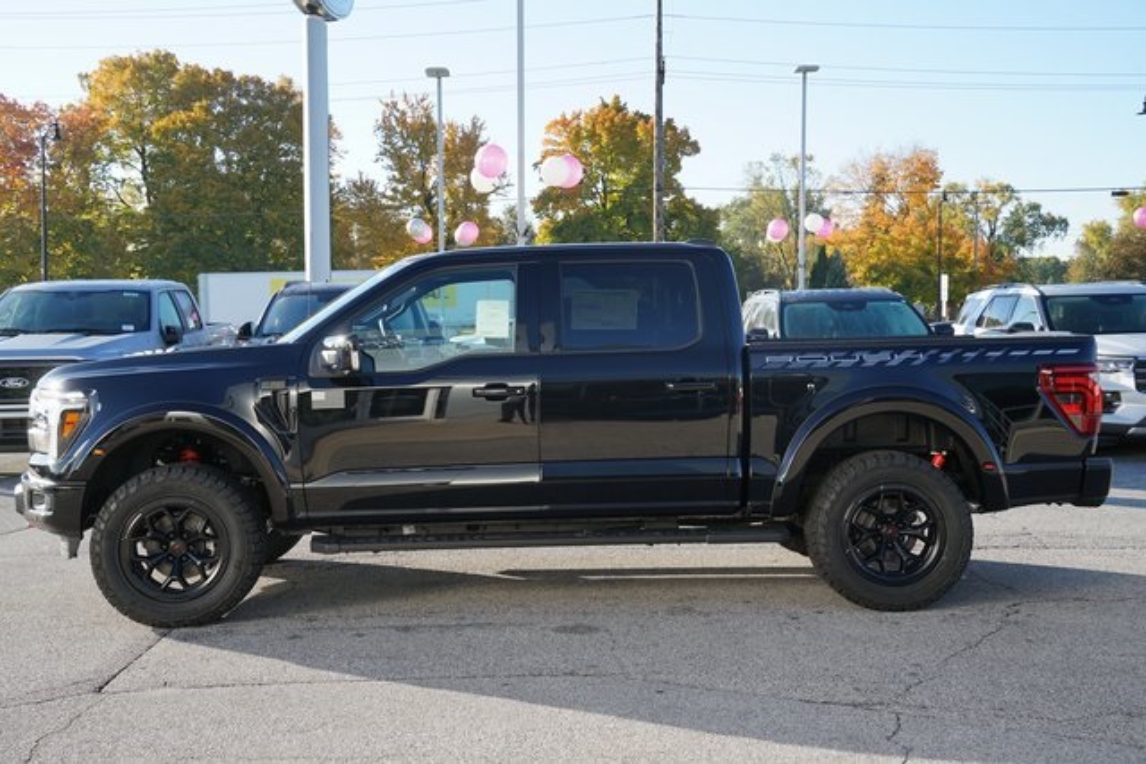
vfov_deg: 31.2
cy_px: 382
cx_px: 573
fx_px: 1369
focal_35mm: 43
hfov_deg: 45.4
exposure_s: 1/100
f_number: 8
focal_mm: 43
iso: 100
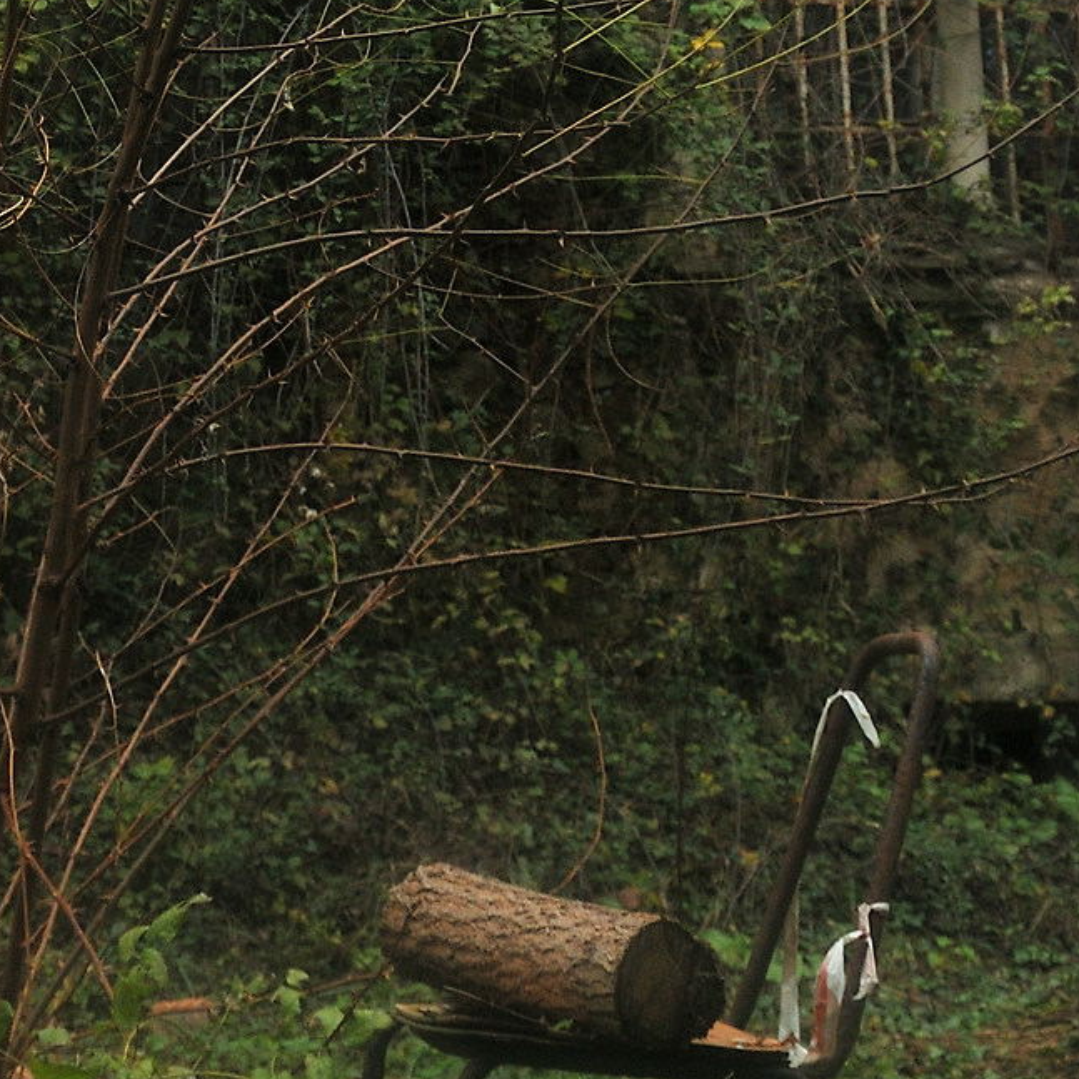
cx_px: 38
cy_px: -118
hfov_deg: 19.9
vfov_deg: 19.5
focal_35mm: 85
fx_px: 2998
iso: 250
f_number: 5.6
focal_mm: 18
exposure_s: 1/320
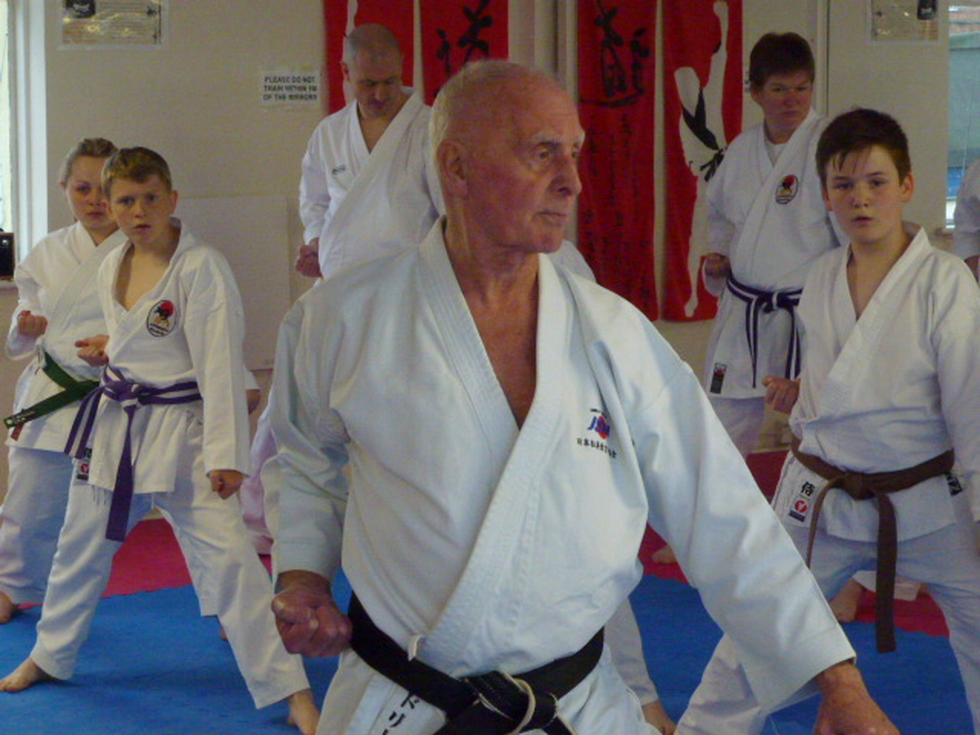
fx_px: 2944
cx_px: 490
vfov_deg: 14.2
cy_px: 368
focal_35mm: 104
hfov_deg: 18.9
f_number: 5
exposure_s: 1/60
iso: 800
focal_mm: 18.7
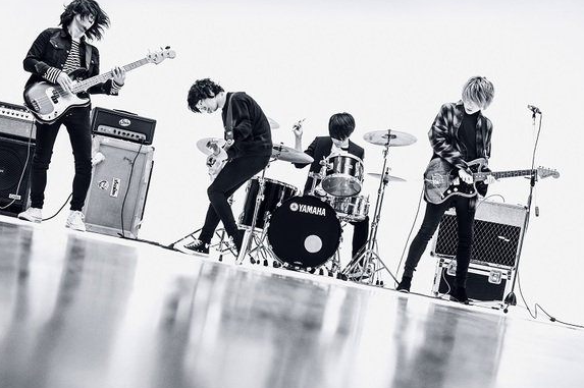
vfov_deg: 21.8
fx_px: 1005
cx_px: 258
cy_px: 236
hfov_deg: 32.4
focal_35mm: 62
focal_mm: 50
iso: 200
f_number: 5.6
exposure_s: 1/200
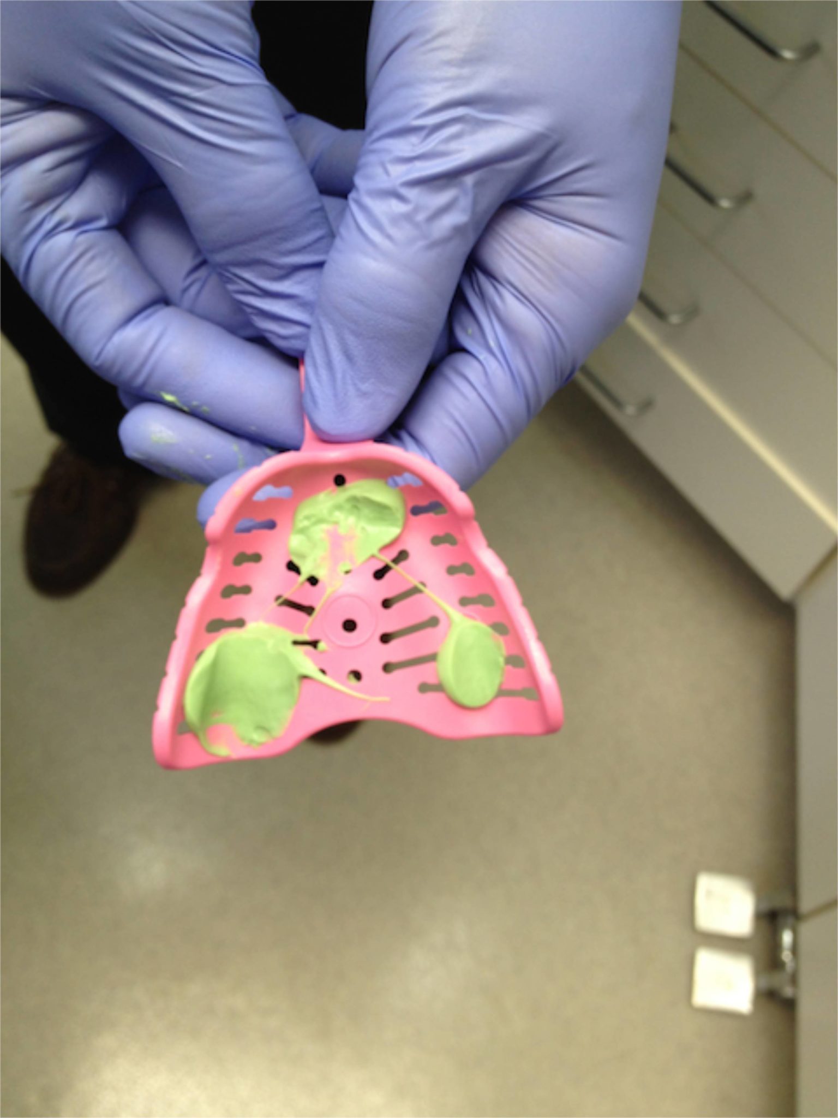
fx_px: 1130
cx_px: 419
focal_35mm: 35
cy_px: 559
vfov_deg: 52.6
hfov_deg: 40.7
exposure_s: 1/20
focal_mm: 4.28
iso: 80
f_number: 2.4
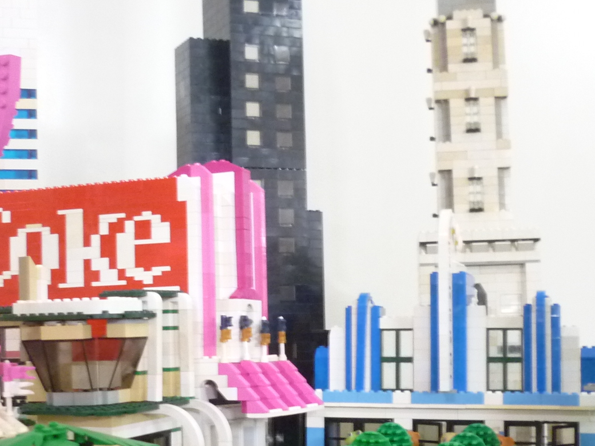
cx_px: 245
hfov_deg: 29.8
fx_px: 1117
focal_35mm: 65
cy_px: 284
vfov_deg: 22.5
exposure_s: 1/8
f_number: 2.8
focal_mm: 5.5
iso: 400
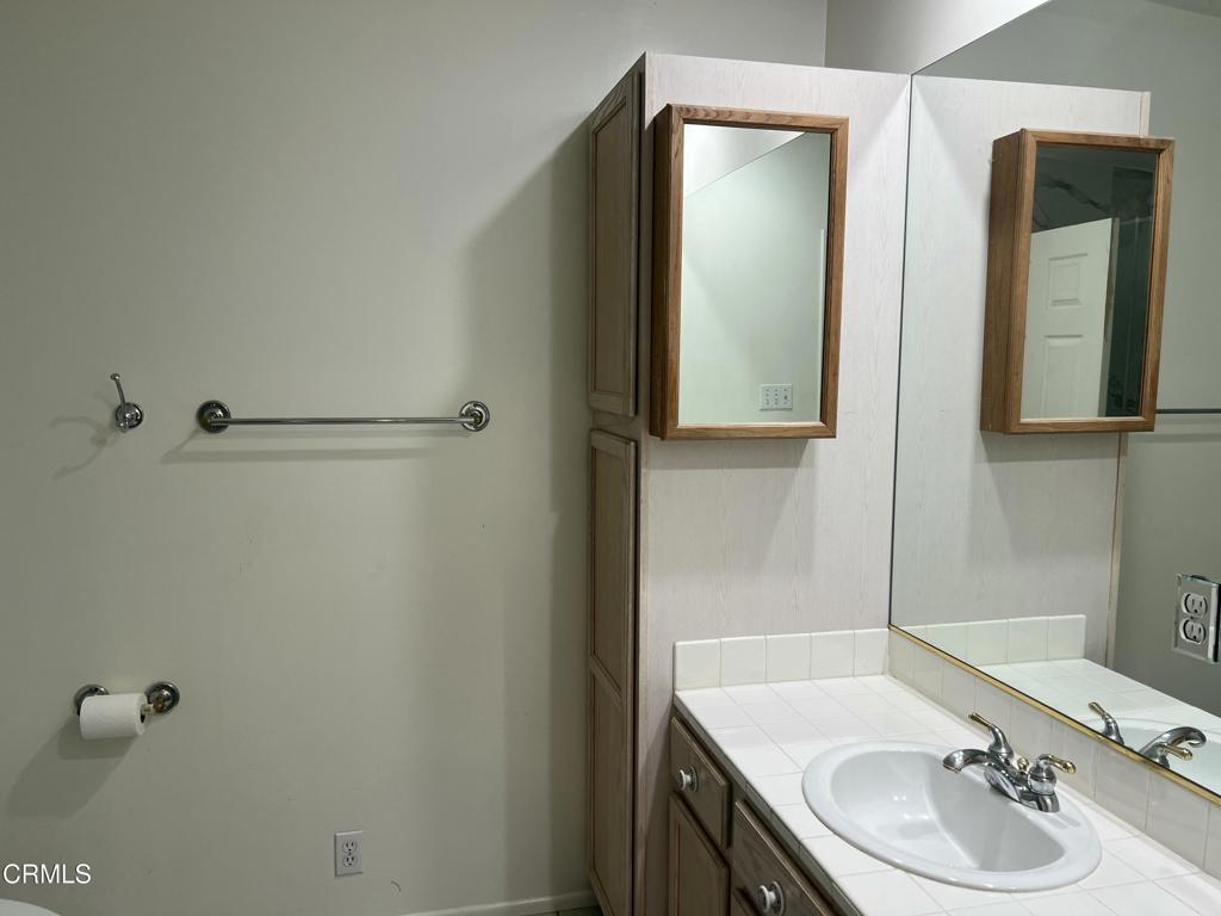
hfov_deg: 67.3
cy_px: 458
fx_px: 917
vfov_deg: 53.1
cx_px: 610
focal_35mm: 26
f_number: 1.5
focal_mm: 5.7
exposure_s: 1/120
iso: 64
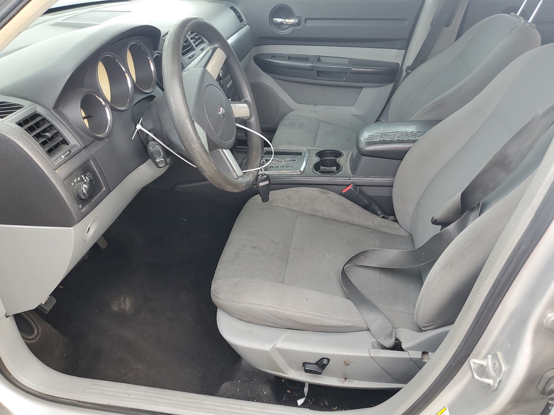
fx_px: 416
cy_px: 208
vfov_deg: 53.1
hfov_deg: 67.3
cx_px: 277
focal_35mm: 26
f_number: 1.5
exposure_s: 1/100
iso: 63
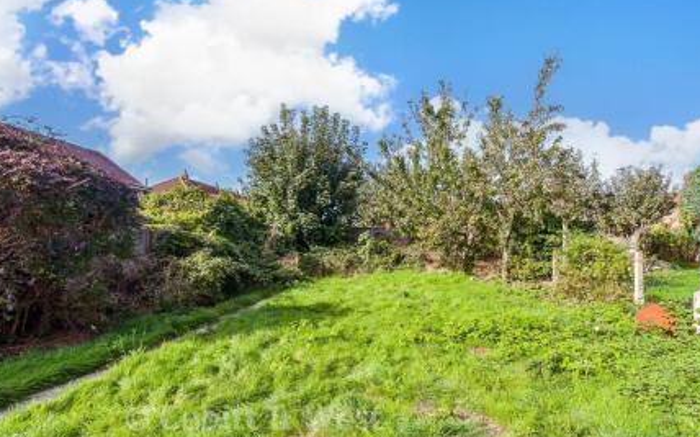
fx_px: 324
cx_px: 378
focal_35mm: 17
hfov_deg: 94.2
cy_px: 240
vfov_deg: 67.8
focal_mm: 10
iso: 500
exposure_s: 1/250
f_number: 11
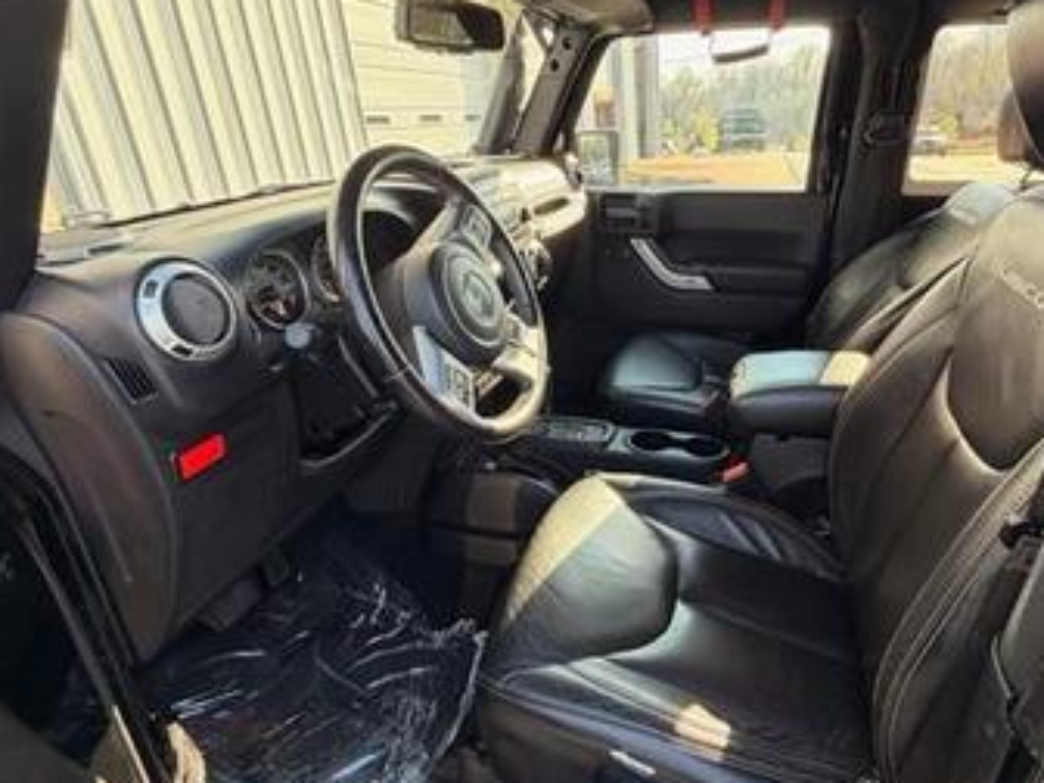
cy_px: 373
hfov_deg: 78.2
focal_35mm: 21
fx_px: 633
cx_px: 618
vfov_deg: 63.4
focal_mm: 2.22
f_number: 2.2
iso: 160
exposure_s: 1/121
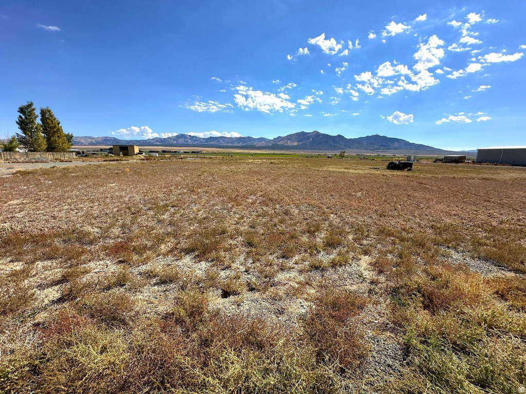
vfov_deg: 85.7
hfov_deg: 102.1
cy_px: 197
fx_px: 213
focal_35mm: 14
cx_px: 263
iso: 40
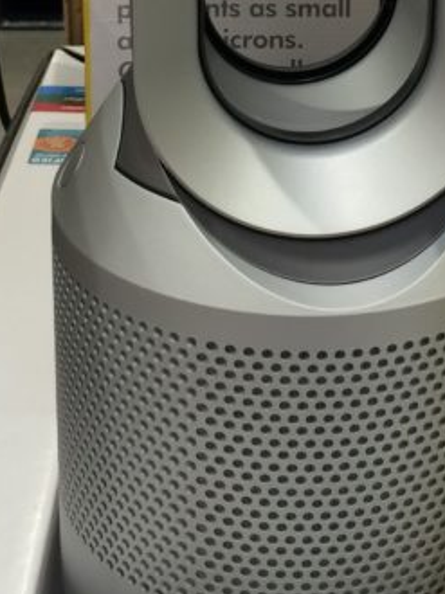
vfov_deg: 20.8
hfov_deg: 16.3
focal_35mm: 90
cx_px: 353
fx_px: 1545
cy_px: -43
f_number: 2.2
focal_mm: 4.15
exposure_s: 1/30
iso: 64
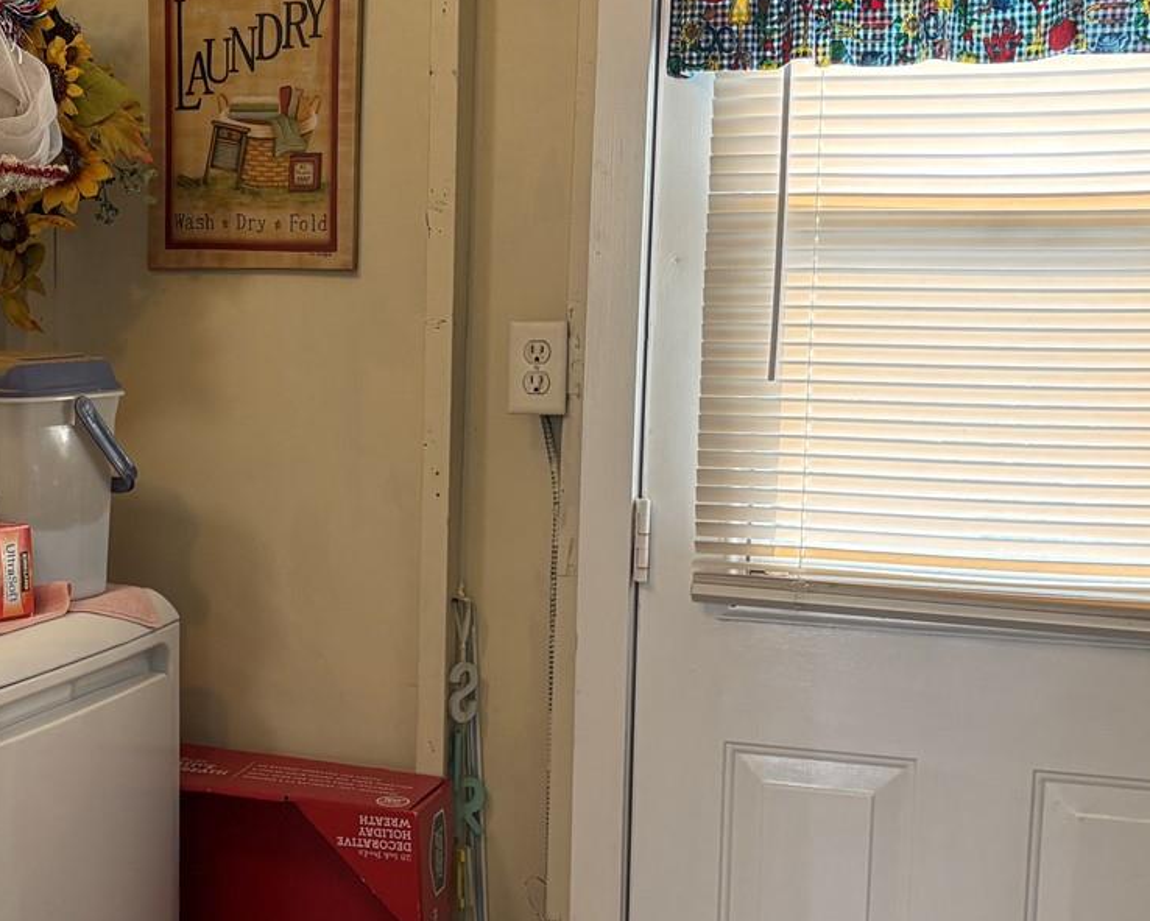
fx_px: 1873
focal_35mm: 55
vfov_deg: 27.6
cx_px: 315
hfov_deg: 33.6
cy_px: 500
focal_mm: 5.96
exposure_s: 1/168
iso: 125
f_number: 1.6
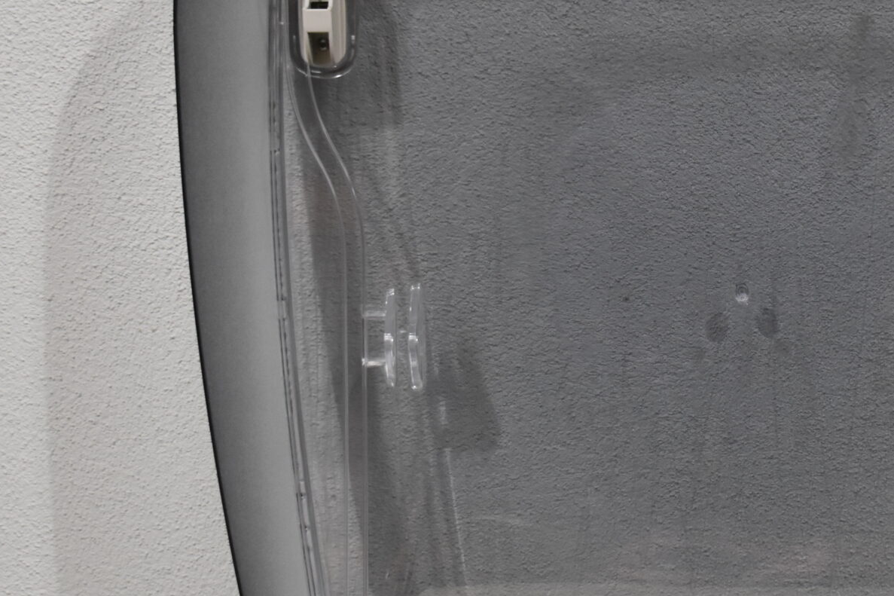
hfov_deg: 18.4
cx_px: 753
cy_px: 275
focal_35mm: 110
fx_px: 2731
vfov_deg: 12.4
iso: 800
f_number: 4.5
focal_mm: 34
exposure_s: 1/250
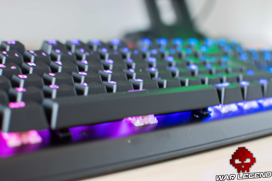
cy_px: 90
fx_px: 396
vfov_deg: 25.7
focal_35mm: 52
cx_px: 136
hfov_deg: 37.9
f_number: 3.5
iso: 400
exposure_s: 1/8
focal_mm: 35
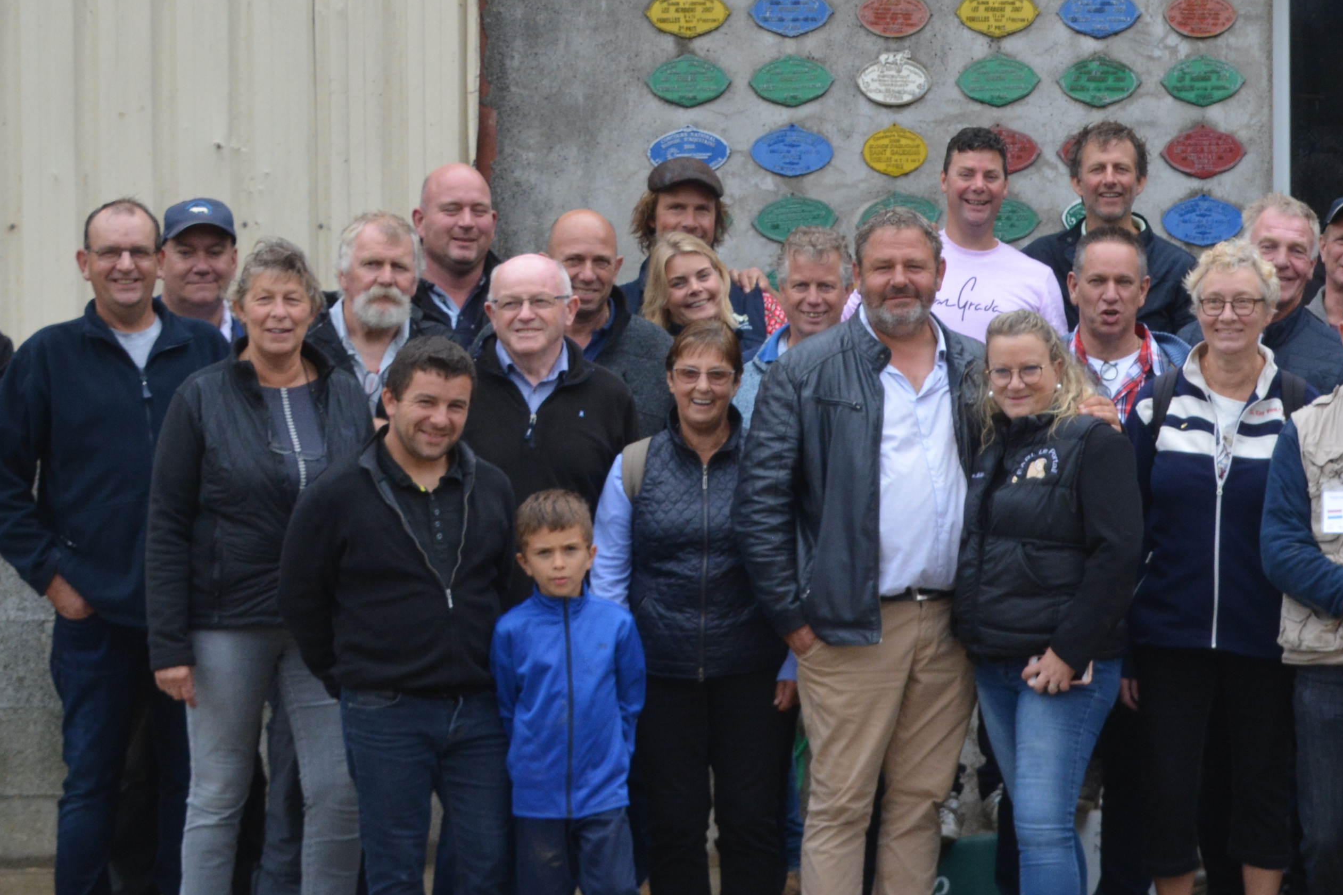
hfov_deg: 18.9
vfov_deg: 12.8
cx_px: 1060
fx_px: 3991
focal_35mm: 107
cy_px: 301
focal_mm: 30
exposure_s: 1/1000
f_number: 4.2
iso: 500
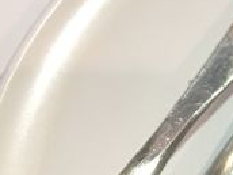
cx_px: 421
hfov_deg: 14.6
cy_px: 173
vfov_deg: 12.4
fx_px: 794
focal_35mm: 118
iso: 250
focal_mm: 4.15
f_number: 2.2
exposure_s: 1/33
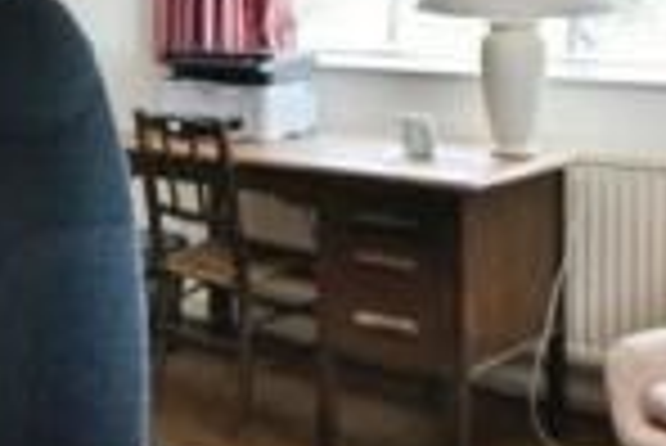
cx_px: -18
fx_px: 1148
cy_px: 52
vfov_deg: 21.5
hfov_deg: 29.9
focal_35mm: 62
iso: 500
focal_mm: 14
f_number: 9
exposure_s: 1/25
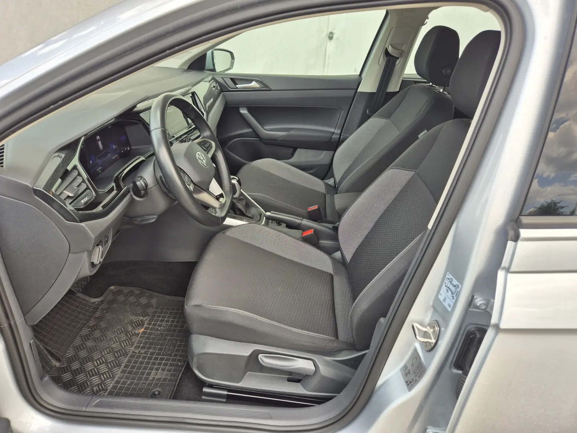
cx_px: 288
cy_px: 216
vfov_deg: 58.9
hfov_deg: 73.9
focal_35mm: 23
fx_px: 383
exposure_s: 1/241
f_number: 1.8
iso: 25
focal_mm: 5.4
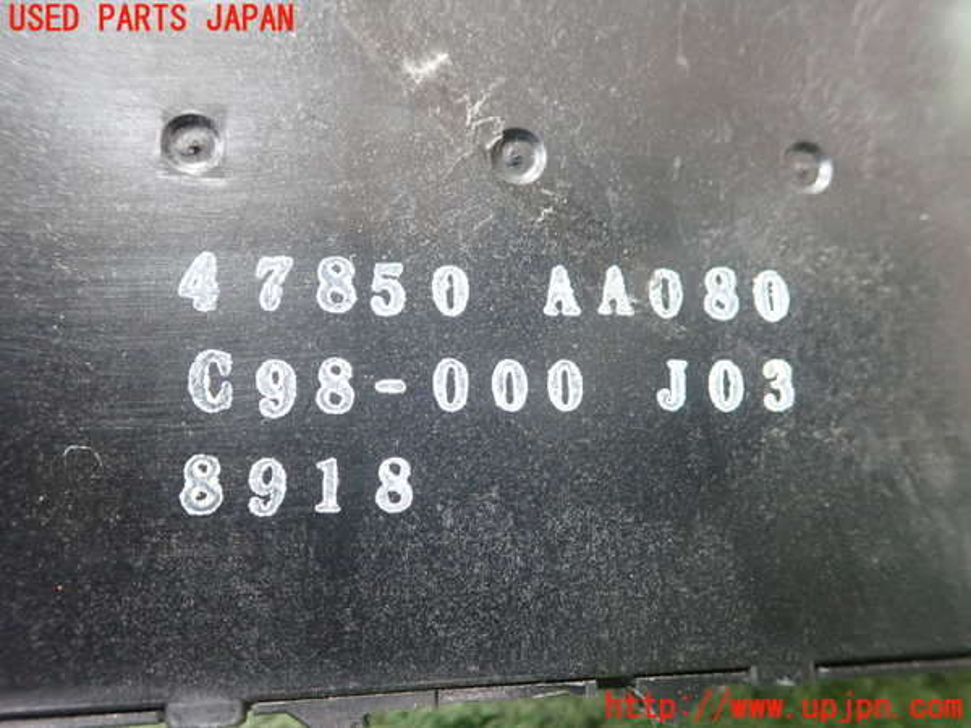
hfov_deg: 60.0
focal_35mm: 30
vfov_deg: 46.8
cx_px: 486
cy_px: 364
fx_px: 842
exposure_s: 1/50
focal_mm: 5.5
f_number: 2.3
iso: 800
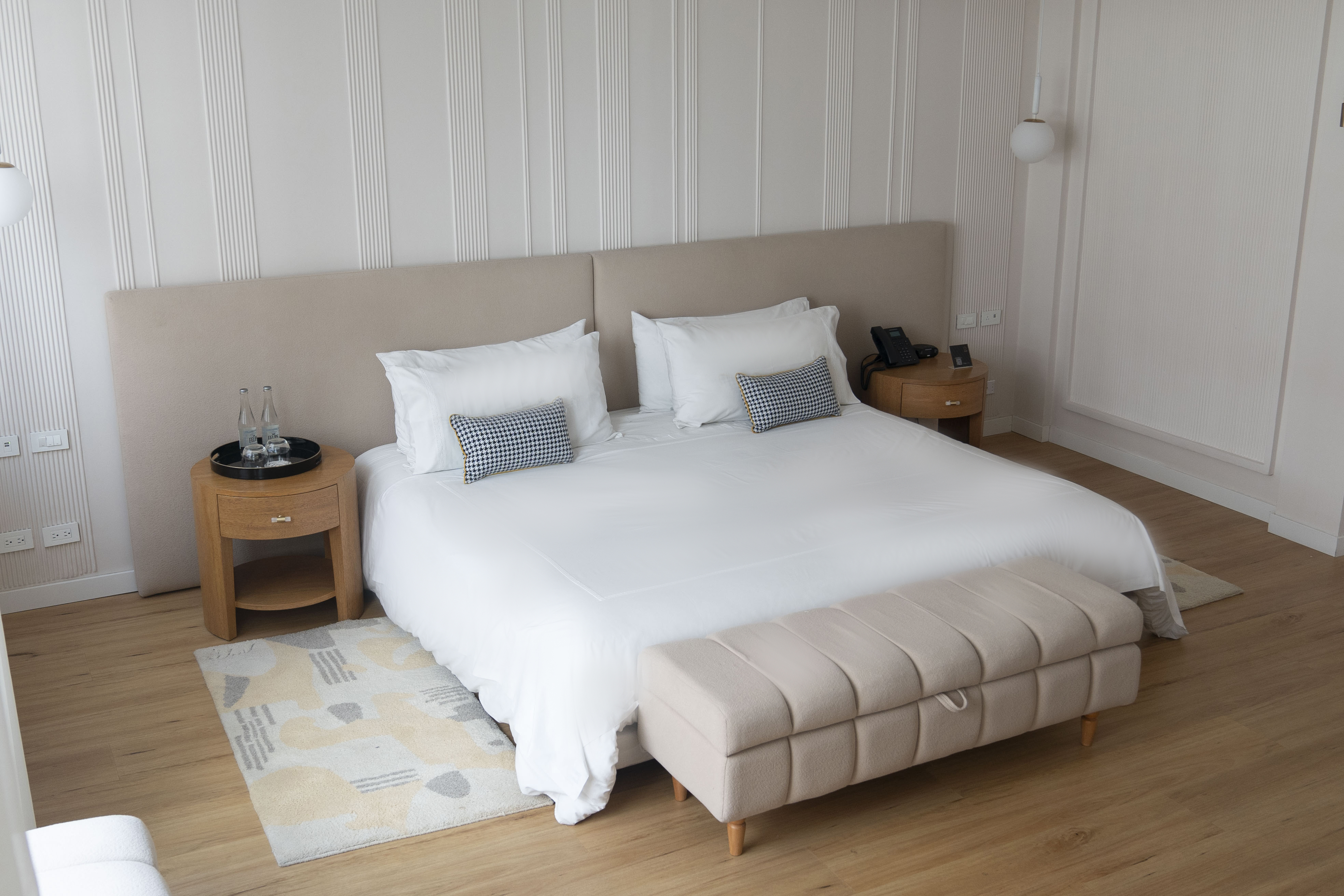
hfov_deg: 53.1
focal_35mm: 36
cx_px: 672
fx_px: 1344
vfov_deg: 36.9
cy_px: 448
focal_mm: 24
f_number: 2.8
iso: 320
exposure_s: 1/125
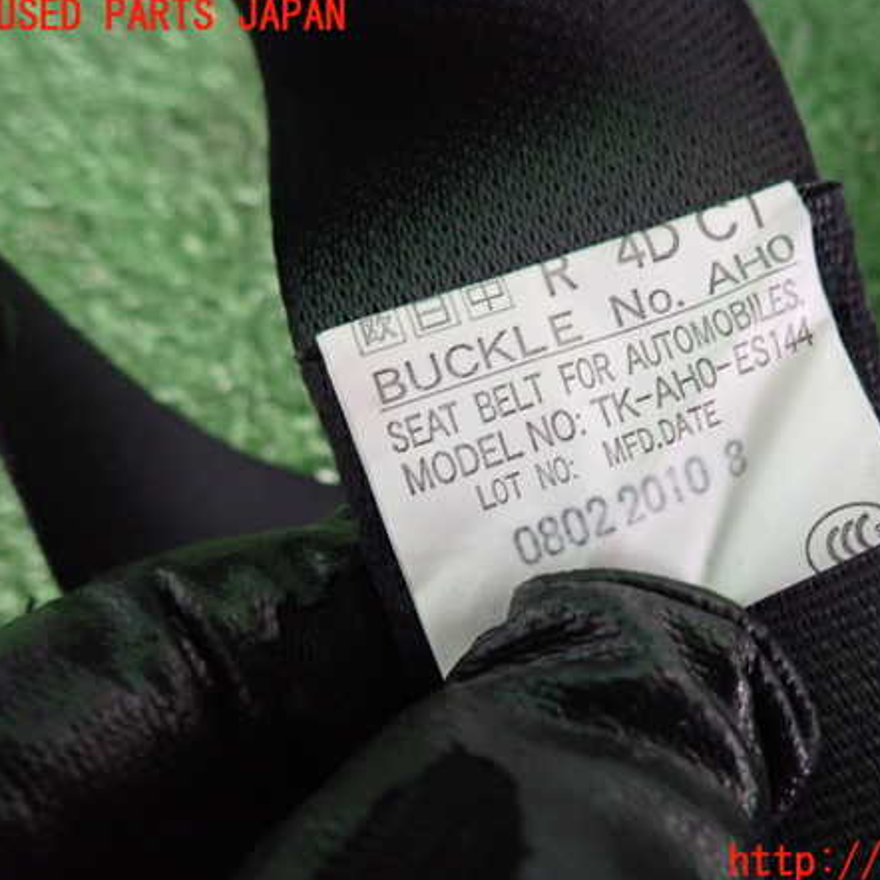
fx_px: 863
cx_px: 581
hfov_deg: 53.1
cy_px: 440
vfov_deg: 54.0
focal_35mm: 30
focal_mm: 4.5
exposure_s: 1/30
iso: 800
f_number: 2
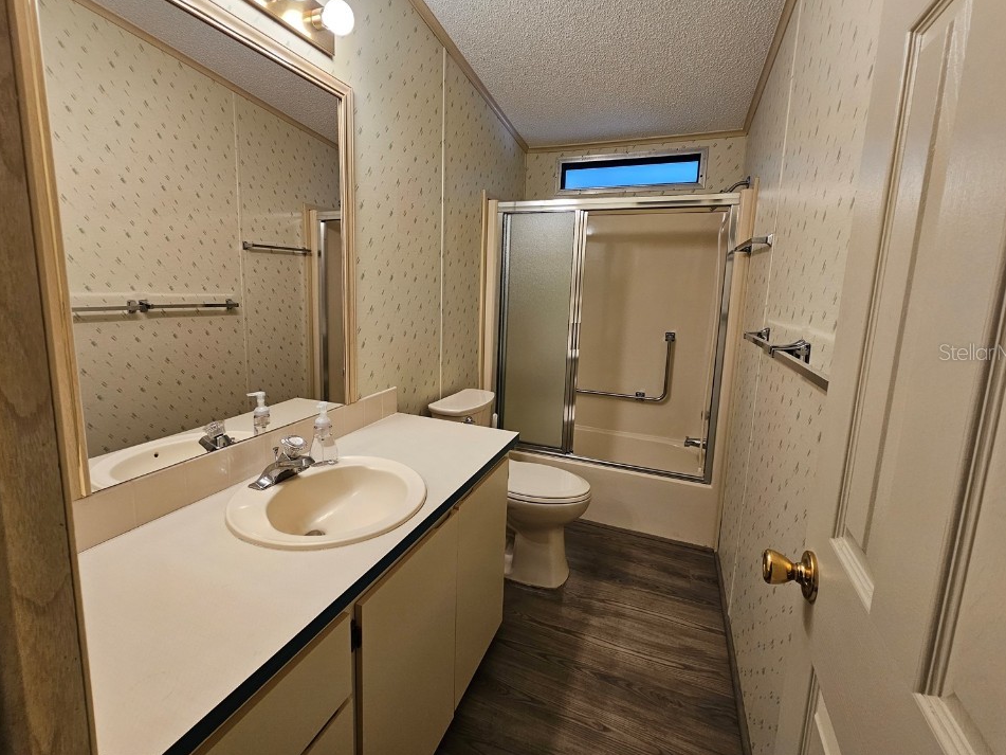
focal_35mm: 14
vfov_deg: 85.5
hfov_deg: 102.1
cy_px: 352
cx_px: 497
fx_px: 407
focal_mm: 2.2
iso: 125
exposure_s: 1/60
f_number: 2.2
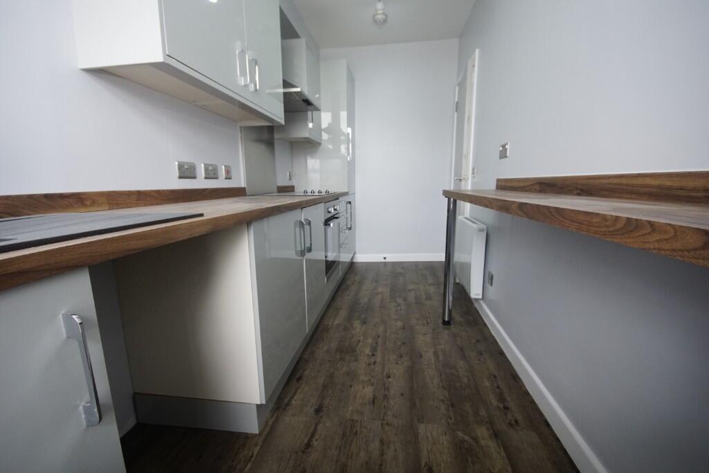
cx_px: 354
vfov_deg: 77.3
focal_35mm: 15
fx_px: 295
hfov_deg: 100.4
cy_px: 236
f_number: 6.3
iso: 800
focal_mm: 10
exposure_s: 1/60
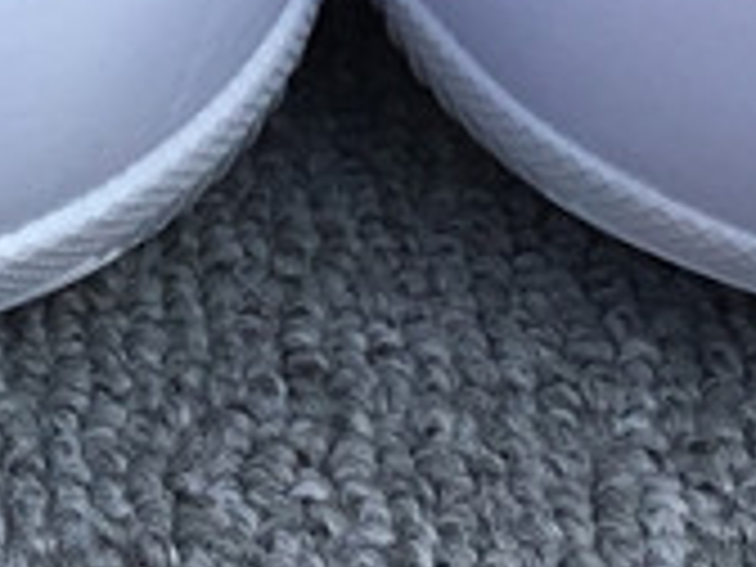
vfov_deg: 8.4
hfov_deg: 11.9
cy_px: -673
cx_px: 252
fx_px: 3625
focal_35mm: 166
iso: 25
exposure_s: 1/443
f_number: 2.4
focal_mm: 3.3
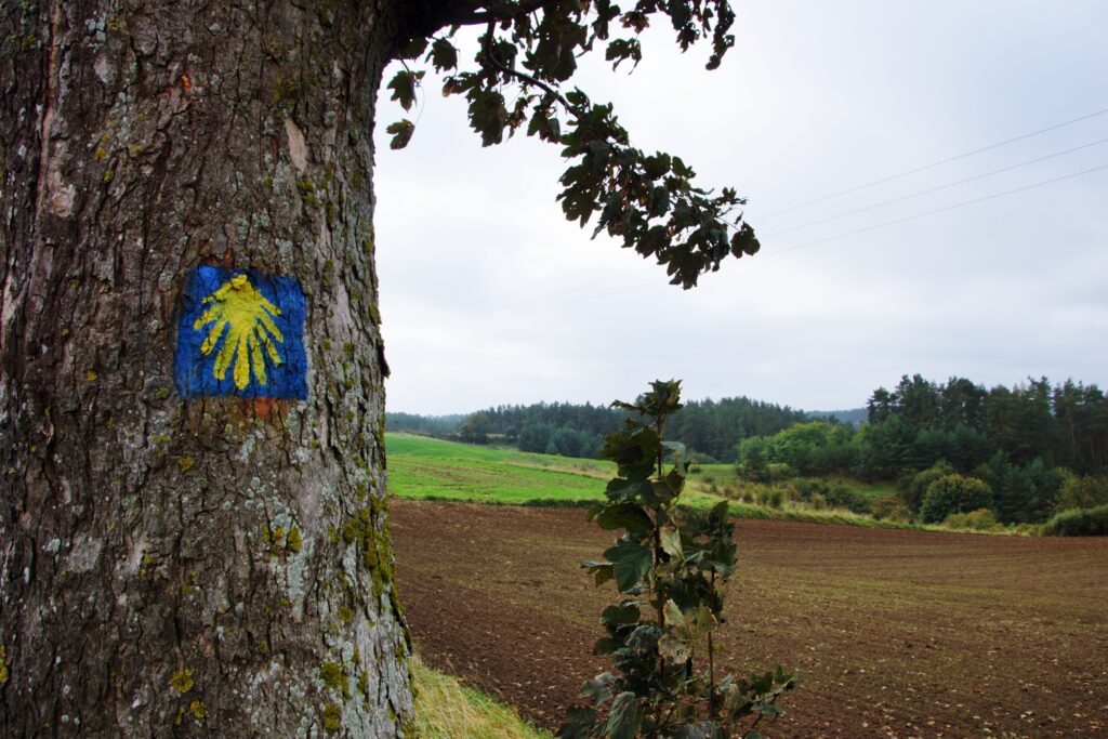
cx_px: 554
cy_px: 370
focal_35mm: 27
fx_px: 831
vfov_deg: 47.9
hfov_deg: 67.4
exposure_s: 1/250
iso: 100
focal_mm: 18
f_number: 8
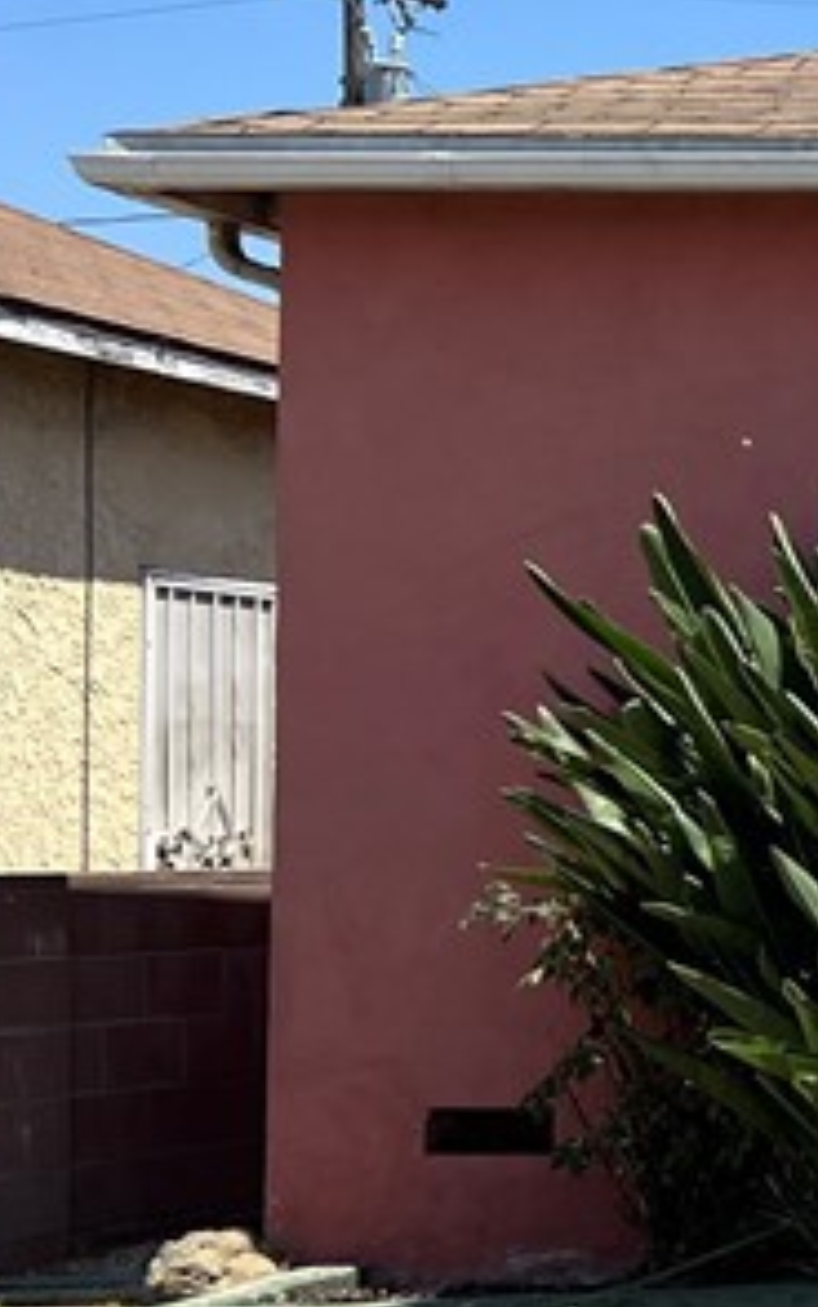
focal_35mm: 96
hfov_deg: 10.9
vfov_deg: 21.6
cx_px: 2143
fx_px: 3421
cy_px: 742
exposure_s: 1/3257
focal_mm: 5.7
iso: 50
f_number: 1.5
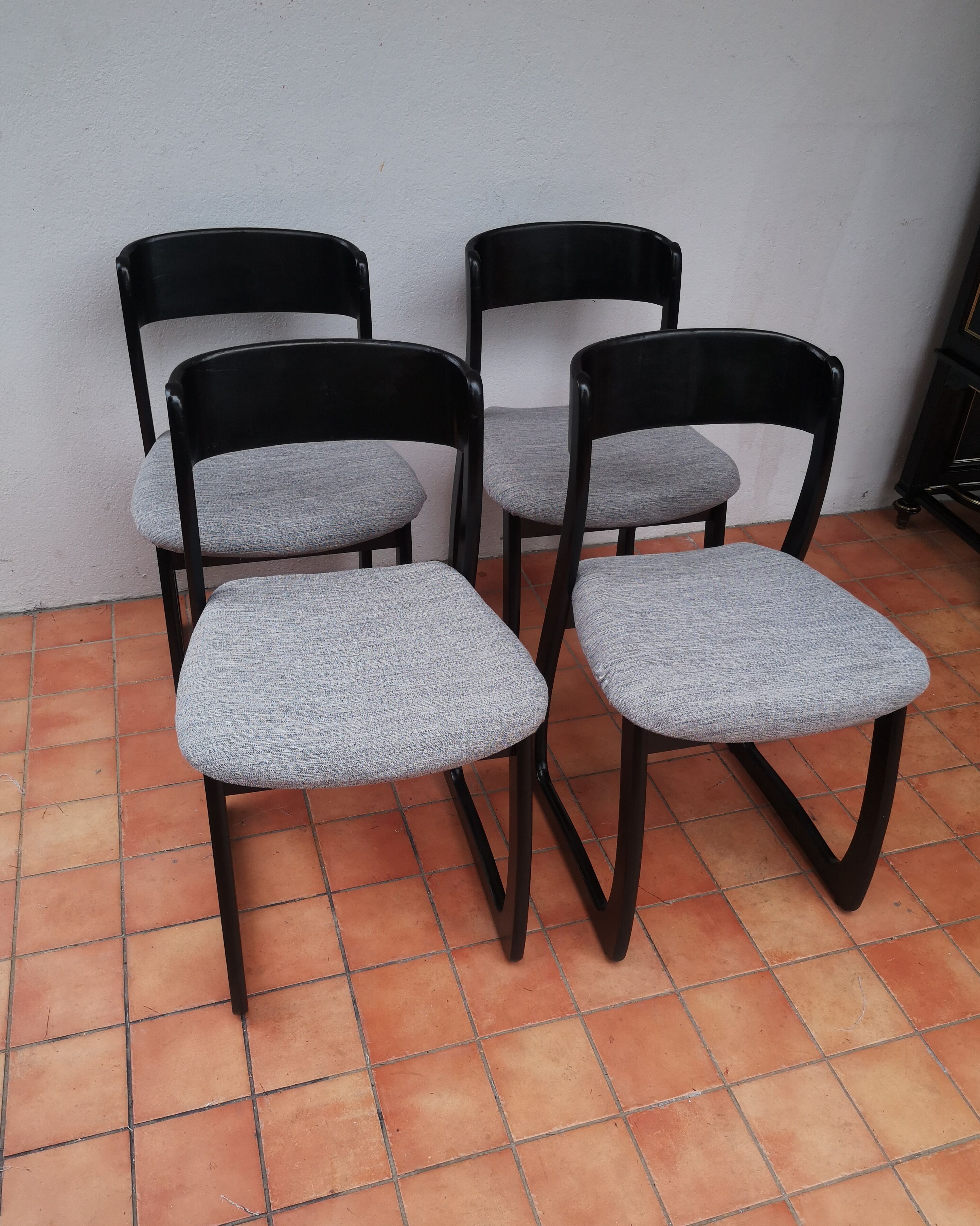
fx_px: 1051
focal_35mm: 29
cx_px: 482
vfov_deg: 60.4
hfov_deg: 50.0
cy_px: 616
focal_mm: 3.95
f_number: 1.8
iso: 50
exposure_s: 1/152
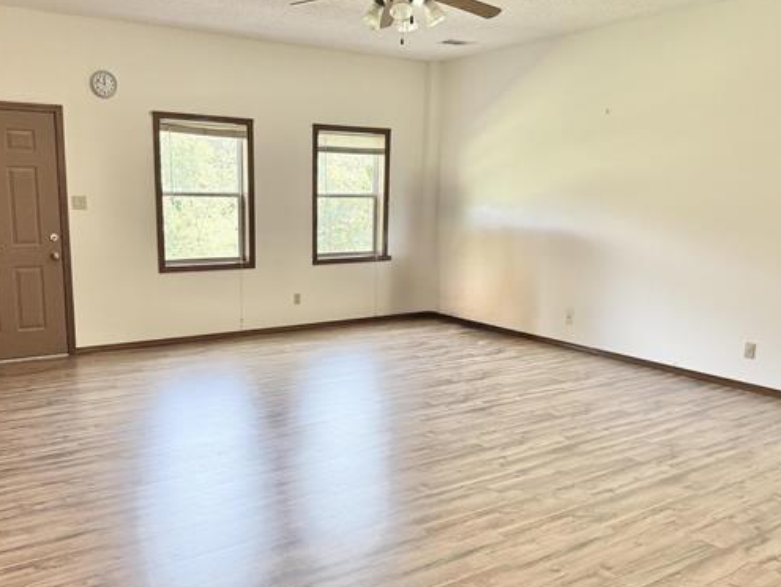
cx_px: 334
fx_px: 700
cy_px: 319
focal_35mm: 31
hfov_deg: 58.1
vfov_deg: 45.4
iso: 200
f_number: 1.78
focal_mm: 6.76
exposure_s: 1/120
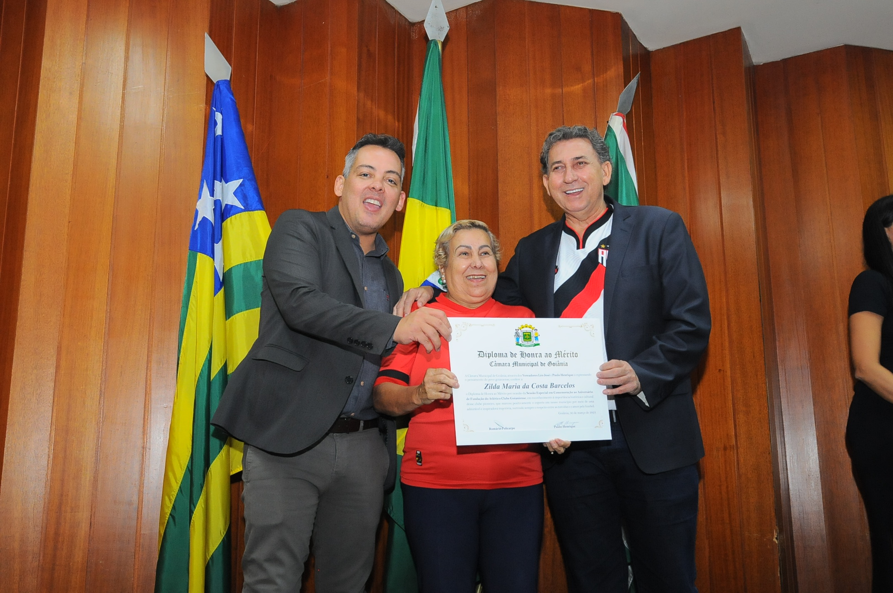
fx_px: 892
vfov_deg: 36.8
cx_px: 446
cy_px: 296
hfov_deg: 53.2
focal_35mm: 36
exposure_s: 1/60
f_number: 5.6
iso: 1250
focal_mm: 24
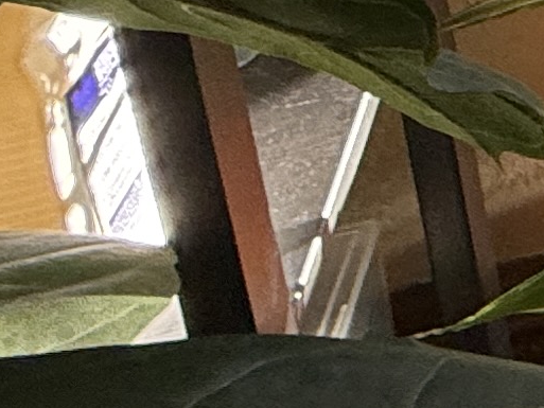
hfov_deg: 11.6
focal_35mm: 110
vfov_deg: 10.7
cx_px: 1556
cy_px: -689
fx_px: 1729
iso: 125
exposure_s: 1/99
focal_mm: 2.22
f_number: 2.2
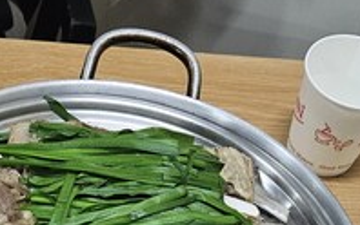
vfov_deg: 9.9
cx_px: 24
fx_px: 1090
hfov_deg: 18.4
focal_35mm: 111
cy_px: 587
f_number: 1.8
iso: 200
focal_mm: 5.4
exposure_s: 1/120
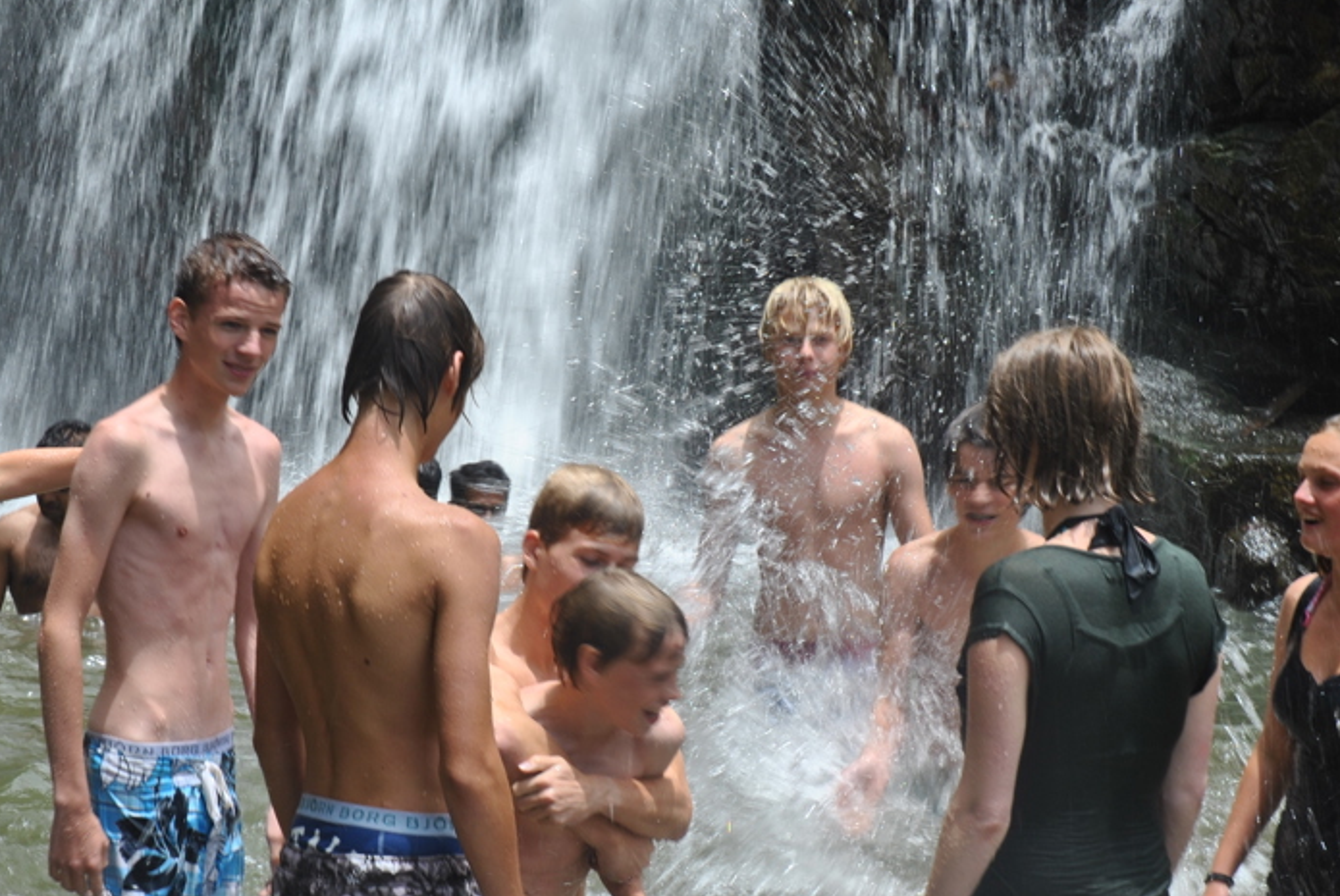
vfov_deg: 11.9
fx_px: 4285
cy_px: 483
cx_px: 576
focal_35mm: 115
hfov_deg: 17.8
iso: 100
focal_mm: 52
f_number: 10
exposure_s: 1/50
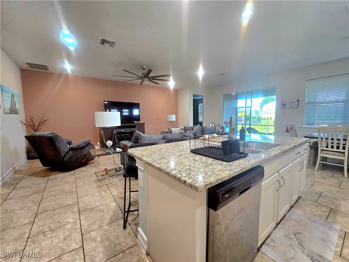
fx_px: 131
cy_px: 131
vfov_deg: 89.9
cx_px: 174
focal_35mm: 13
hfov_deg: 106.2
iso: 125
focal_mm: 2.2
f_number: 2.2
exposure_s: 1/60.2
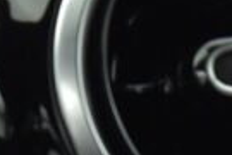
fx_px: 1687
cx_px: -64
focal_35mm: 262
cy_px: -108
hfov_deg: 7.8
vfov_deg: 5.2
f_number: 3.8
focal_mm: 23
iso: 1600
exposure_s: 1/100
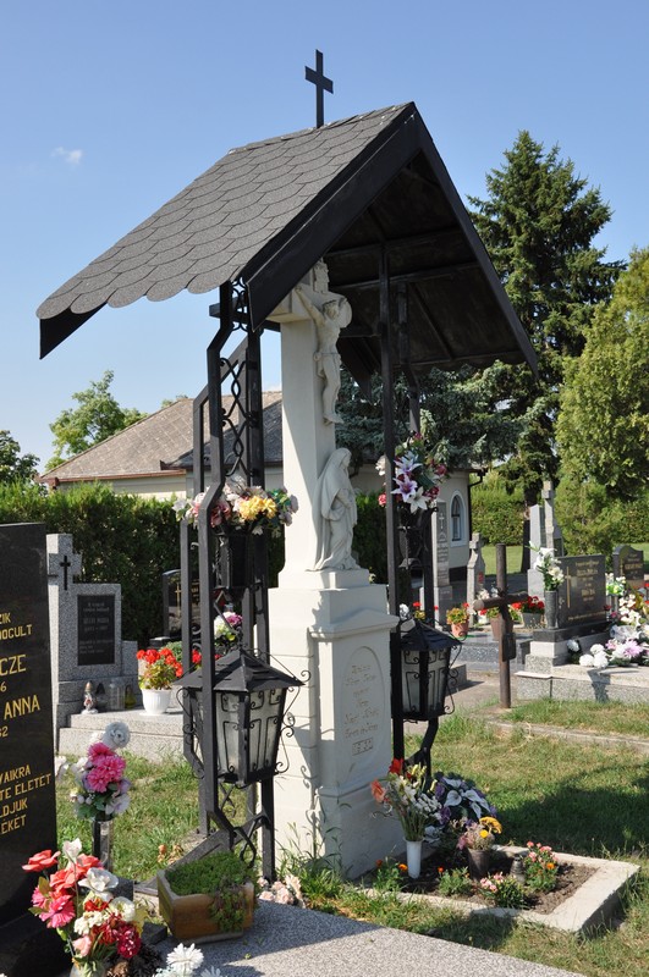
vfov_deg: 49.6
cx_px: 324
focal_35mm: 39
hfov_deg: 34.1
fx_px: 1058
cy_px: 488
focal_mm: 26
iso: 400
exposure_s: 1/400
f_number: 10
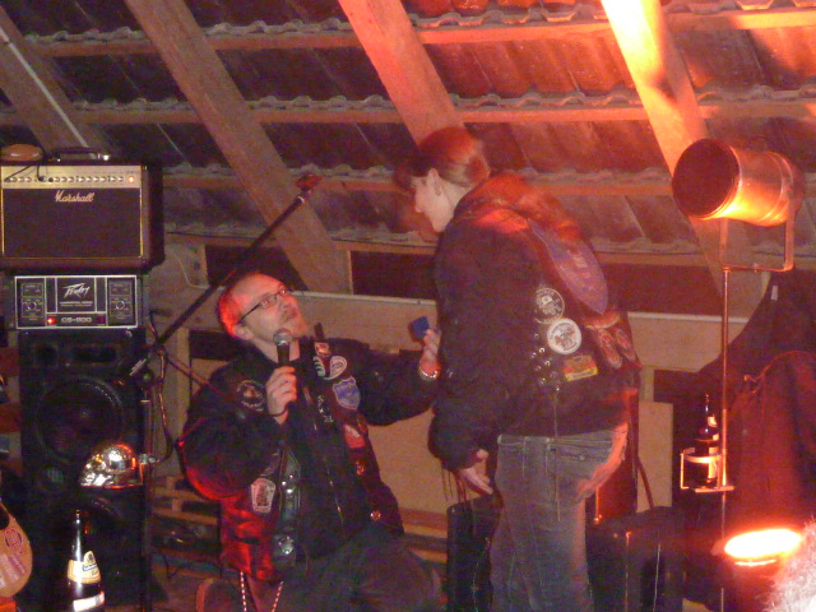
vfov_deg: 21.9
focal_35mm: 67
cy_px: 306
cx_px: 408
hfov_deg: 29.0
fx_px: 1579
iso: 1000
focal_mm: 6.1
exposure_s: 1/8
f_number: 3.6
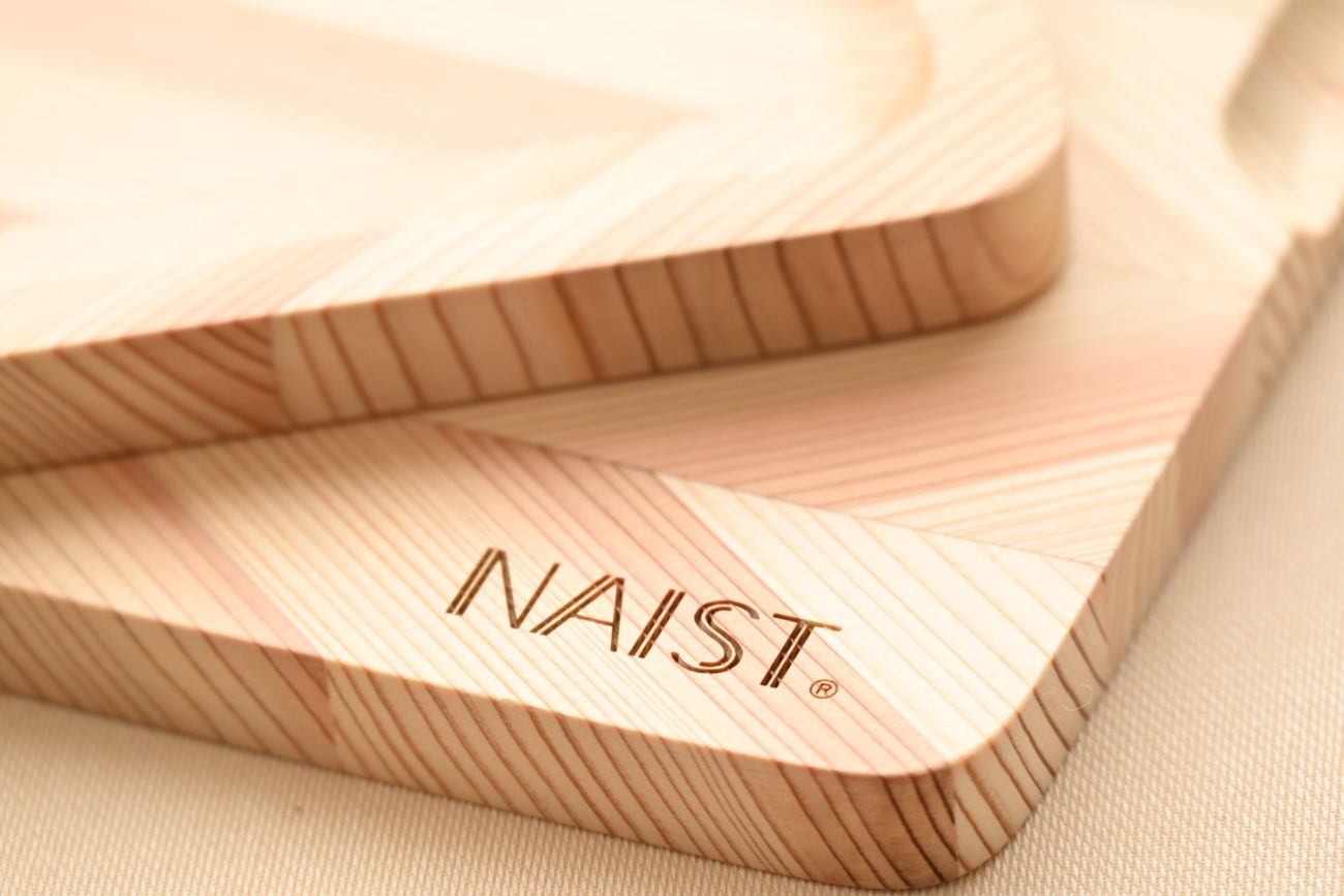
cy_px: 448
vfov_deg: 6.9
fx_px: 7467
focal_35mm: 200
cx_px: 672
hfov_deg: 10.3
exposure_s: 1/10
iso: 500
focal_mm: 200
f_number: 6.3
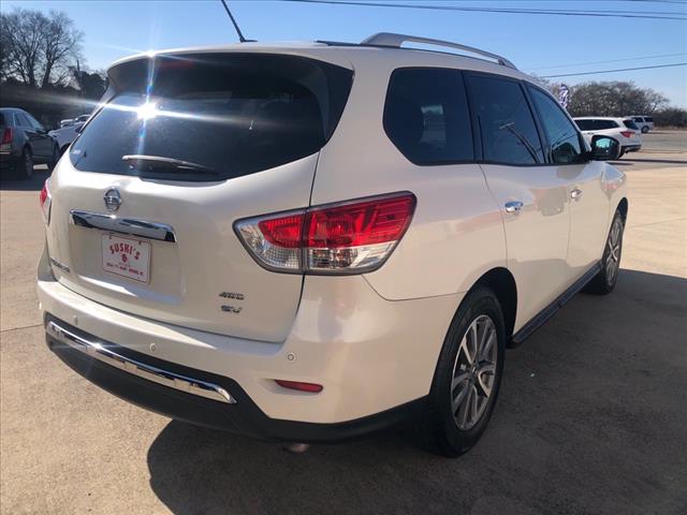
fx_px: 556
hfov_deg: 63.4
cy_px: 258
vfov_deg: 49.7
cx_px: 344
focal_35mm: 28
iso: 20
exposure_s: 1/2024
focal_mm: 3.99
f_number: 1.8
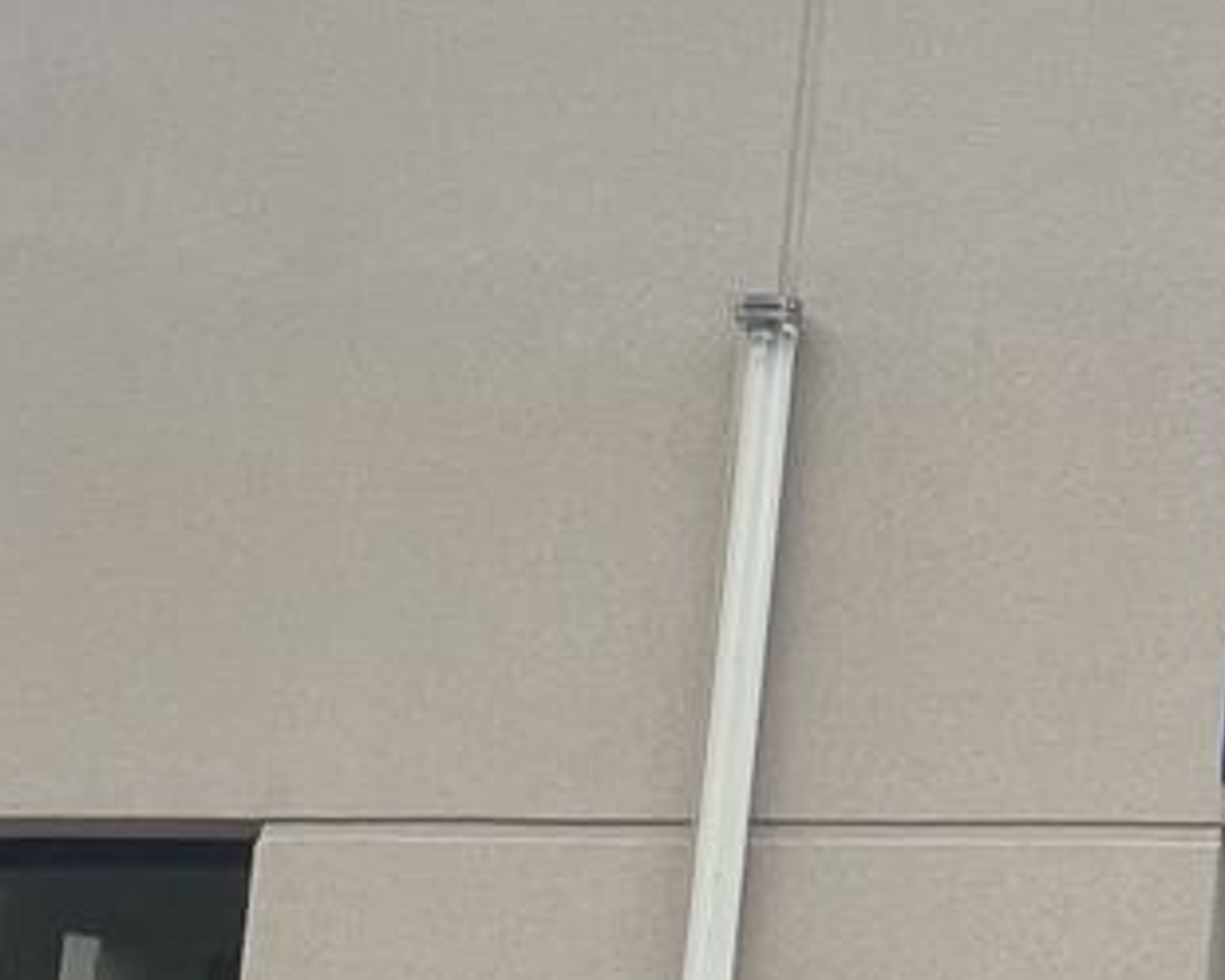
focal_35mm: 157
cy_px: 530
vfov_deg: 9.8
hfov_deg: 10.2
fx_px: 5692
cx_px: 3213
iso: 32
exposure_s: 1/831
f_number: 1.6
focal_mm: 4.2
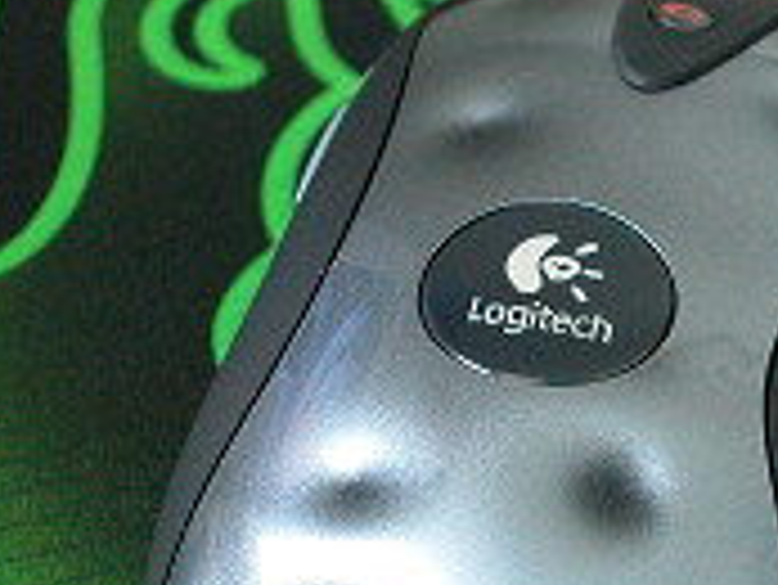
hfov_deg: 13.2
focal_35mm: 148
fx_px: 3329
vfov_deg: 10.0
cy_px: 387
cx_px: 729
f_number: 4
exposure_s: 1/6
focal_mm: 16.2
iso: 400
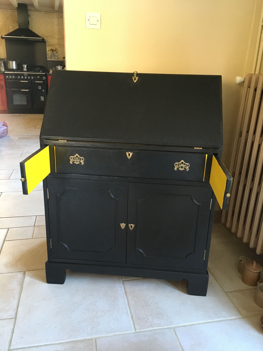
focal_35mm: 29
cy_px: 176
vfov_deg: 61.7
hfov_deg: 48.2
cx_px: 132
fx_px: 294
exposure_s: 1/25
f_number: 2.2
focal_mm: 4.15
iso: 200
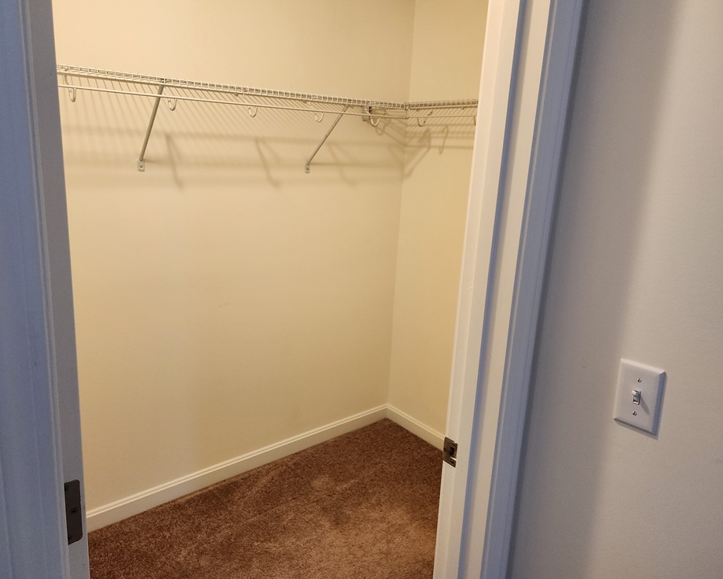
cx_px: 342
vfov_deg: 56.8
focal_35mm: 25
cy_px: 279
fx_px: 535
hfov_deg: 68.0
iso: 200
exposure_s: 1/120
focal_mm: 6.4
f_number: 1.8
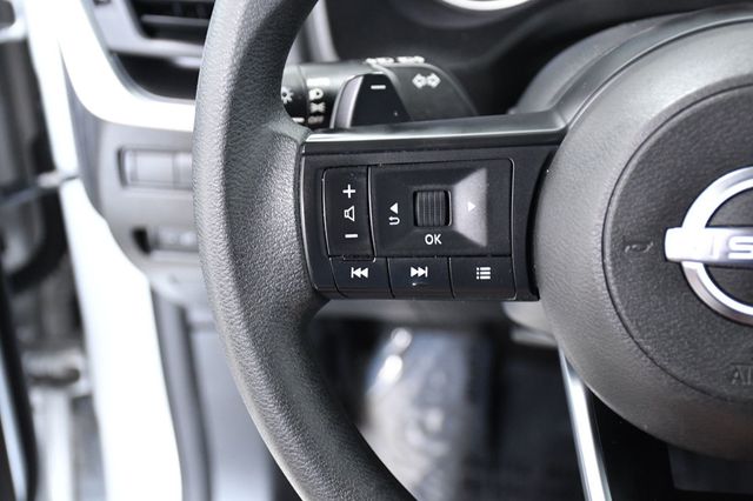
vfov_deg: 21.5
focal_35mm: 63
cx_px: 376
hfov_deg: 31.9
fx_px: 1317
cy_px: 250
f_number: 4.5
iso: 2500
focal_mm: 42
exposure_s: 1/50
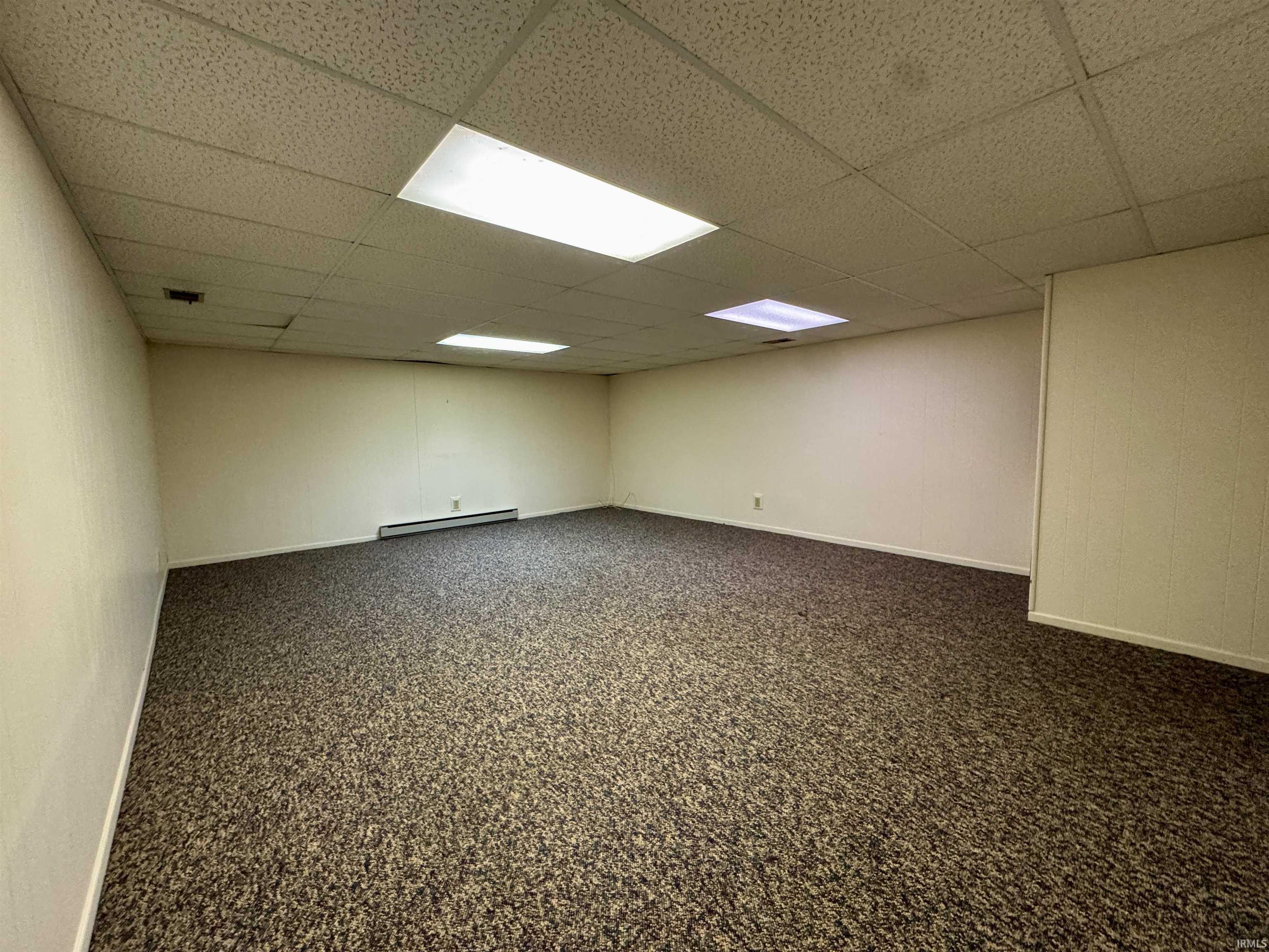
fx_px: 513
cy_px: 476
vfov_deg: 85.7
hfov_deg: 102.1
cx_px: 634
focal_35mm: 14
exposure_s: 1/60
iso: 500
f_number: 2.2
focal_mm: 2.22
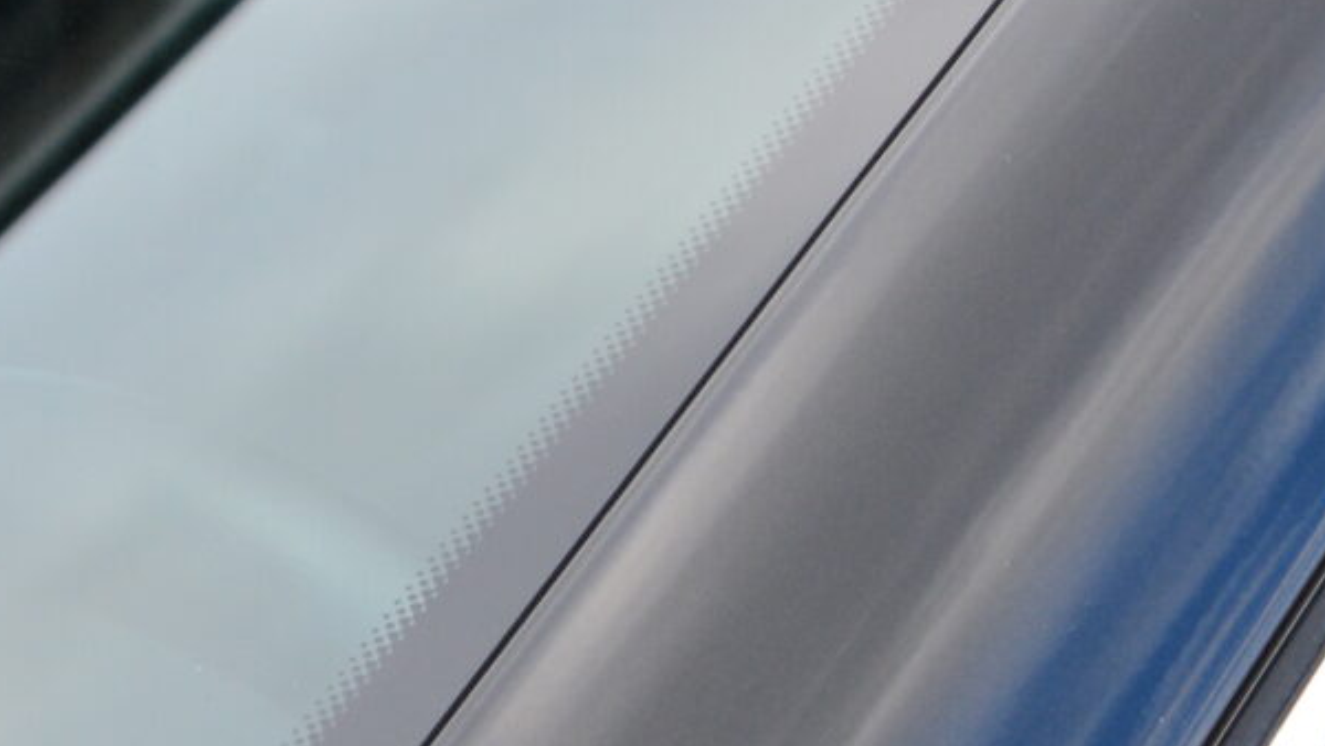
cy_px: 1835
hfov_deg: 6.4
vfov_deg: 3.6
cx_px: 1738
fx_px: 11774
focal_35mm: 335
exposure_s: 1/60
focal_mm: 50
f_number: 10
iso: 400
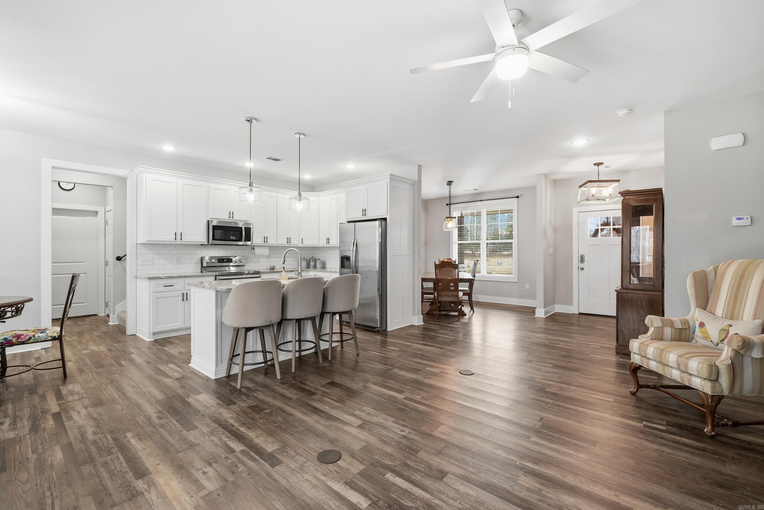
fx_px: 318
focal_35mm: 15
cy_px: 255
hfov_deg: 100.4
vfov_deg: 77.3
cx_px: 382
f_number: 9
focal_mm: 10
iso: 250
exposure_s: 1/40
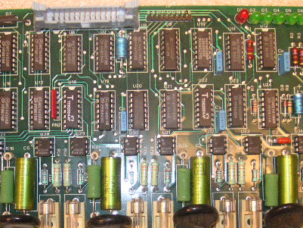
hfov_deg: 32.6
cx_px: 116
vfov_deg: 24.5
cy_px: 172
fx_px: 517
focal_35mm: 59
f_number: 2.8
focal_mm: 6.1
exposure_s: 1/45
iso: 160
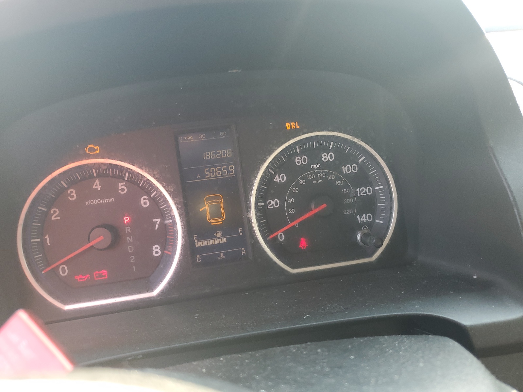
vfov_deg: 53.1
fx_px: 393
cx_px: 262
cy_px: 196
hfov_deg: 67.3
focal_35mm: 26
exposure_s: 1/120
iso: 56
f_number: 1.5
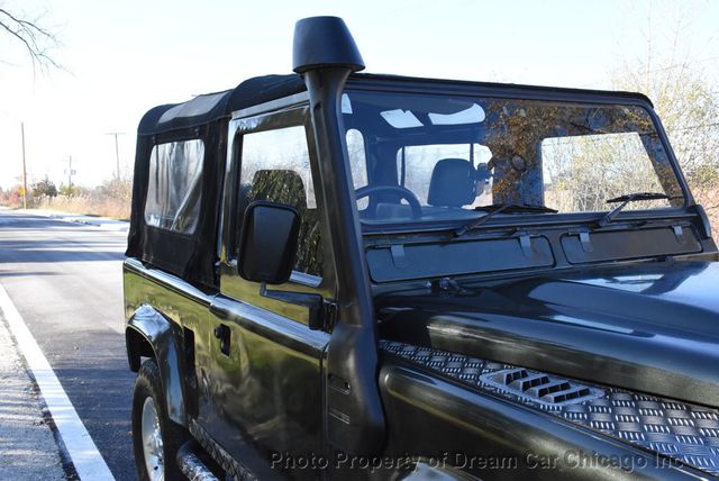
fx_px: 720
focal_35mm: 36
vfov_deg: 36.9
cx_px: 360
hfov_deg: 53.1
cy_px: 240
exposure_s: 1/400
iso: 2000
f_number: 13
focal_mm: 24
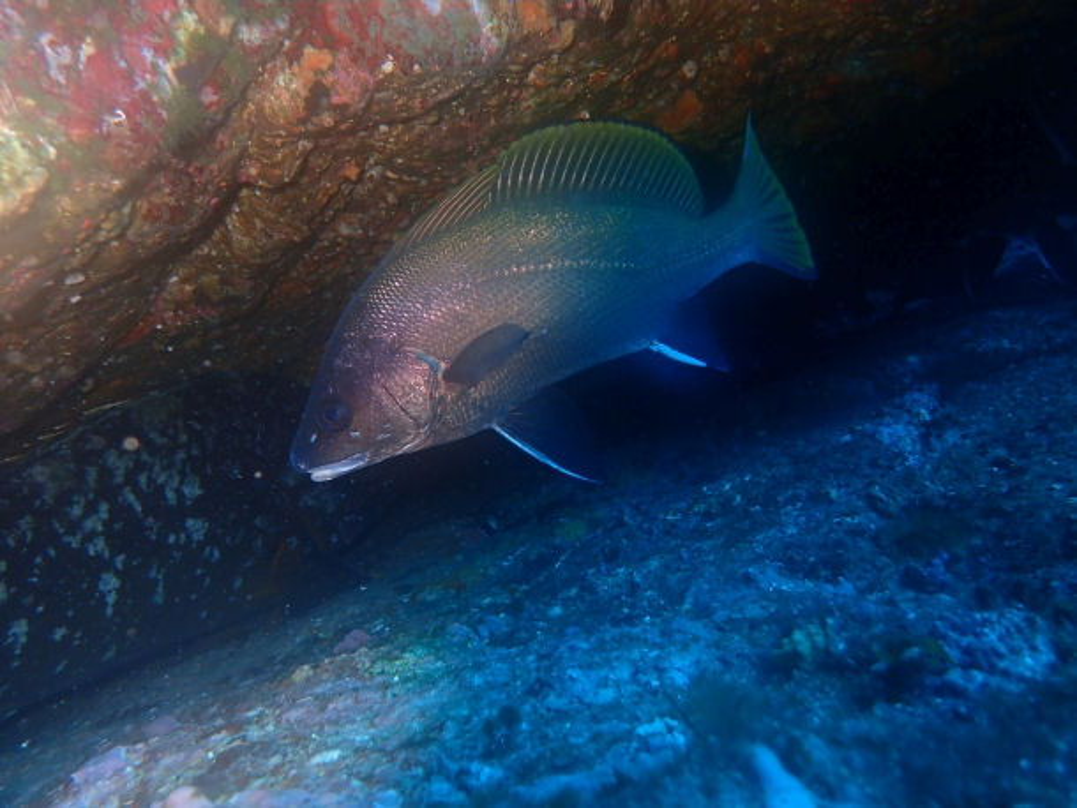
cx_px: 538
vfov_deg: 54.9
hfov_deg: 69.4
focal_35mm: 25
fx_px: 778
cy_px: 404
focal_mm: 4.5
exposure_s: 1/60
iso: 200
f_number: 2.8
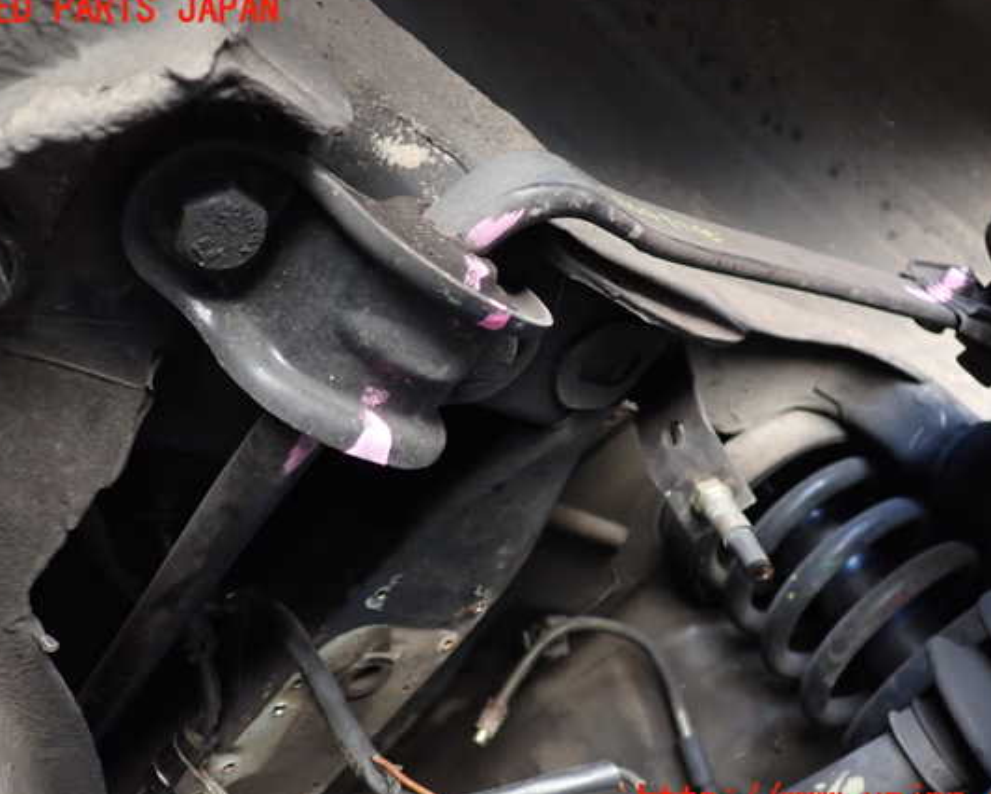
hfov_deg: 54.2
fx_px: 968
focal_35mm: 33
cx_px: 499
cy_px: 406
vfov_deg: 44.6
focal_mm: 5.4
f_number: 2.3
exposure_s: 1/30
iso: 400
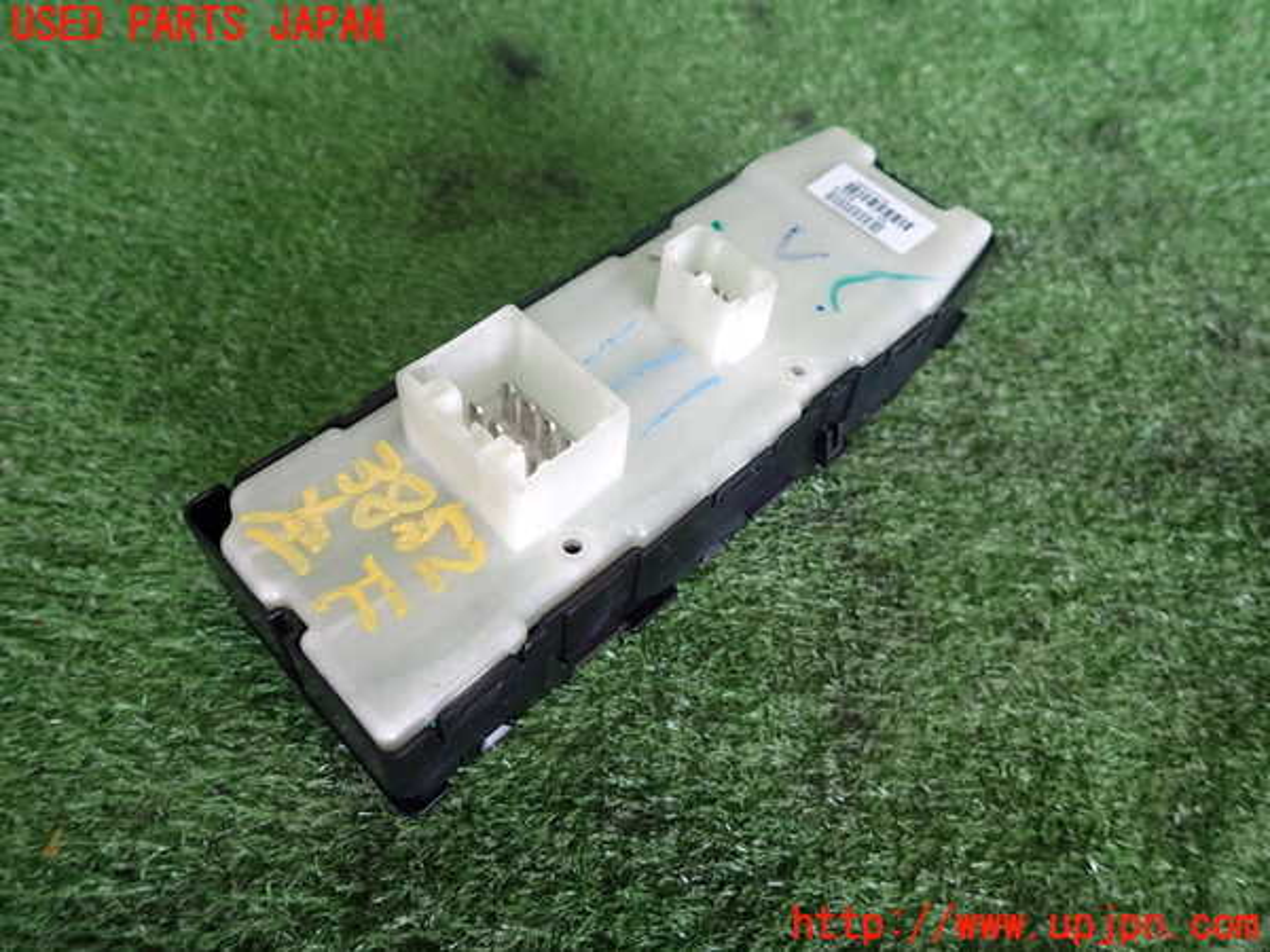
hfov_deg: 69.4
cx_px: 635
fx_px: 917
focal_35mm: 25
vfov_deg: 54.9
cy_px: 476
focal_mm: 4.5
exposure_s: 1/40
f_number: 2
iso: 200
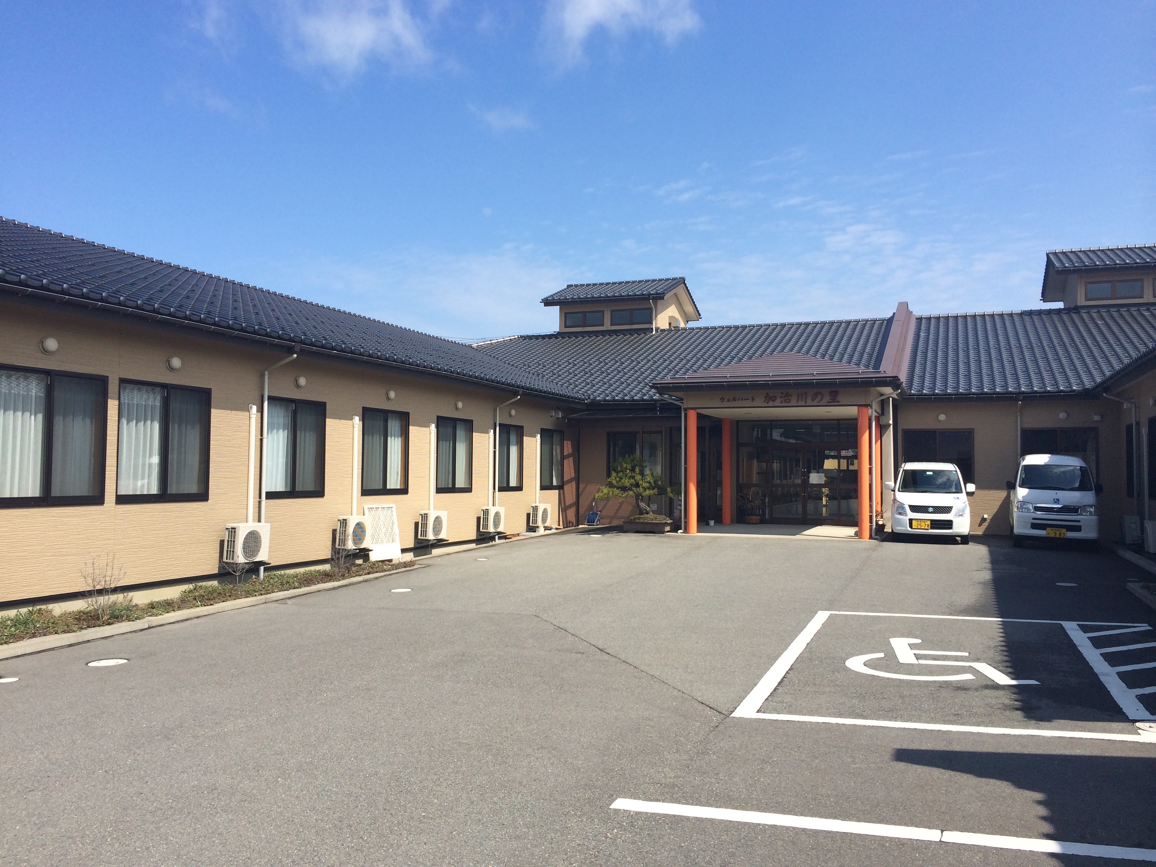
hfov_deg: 60.0
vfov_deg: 46.8
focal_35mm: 30
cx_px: 578
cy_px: 434
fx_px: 1002
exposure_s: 1/1866
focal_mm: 4.12
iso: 32
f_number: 2.2
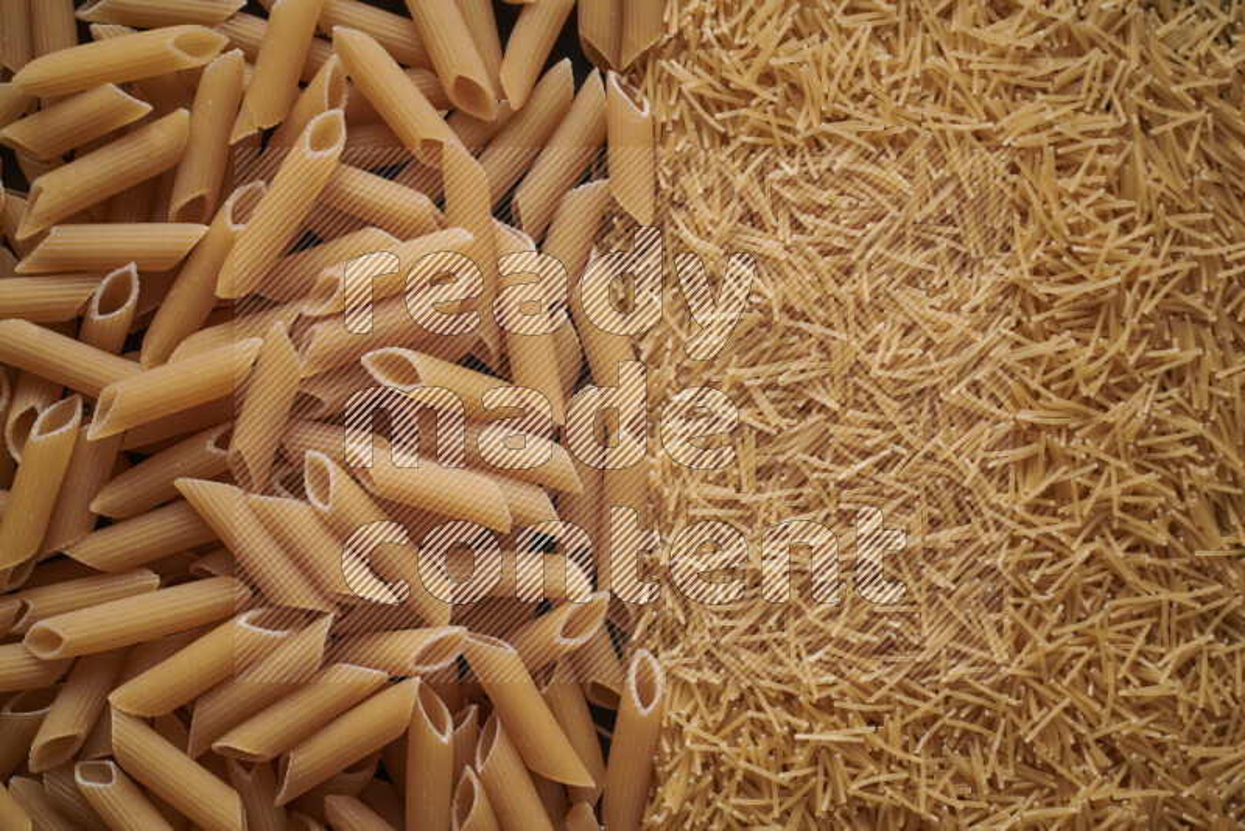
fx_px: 1730
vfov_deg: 27.0
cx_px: 622
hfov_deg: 39.6
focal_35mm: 50
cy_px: 416
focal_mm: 50
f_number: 8
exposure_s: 1/100
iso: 160
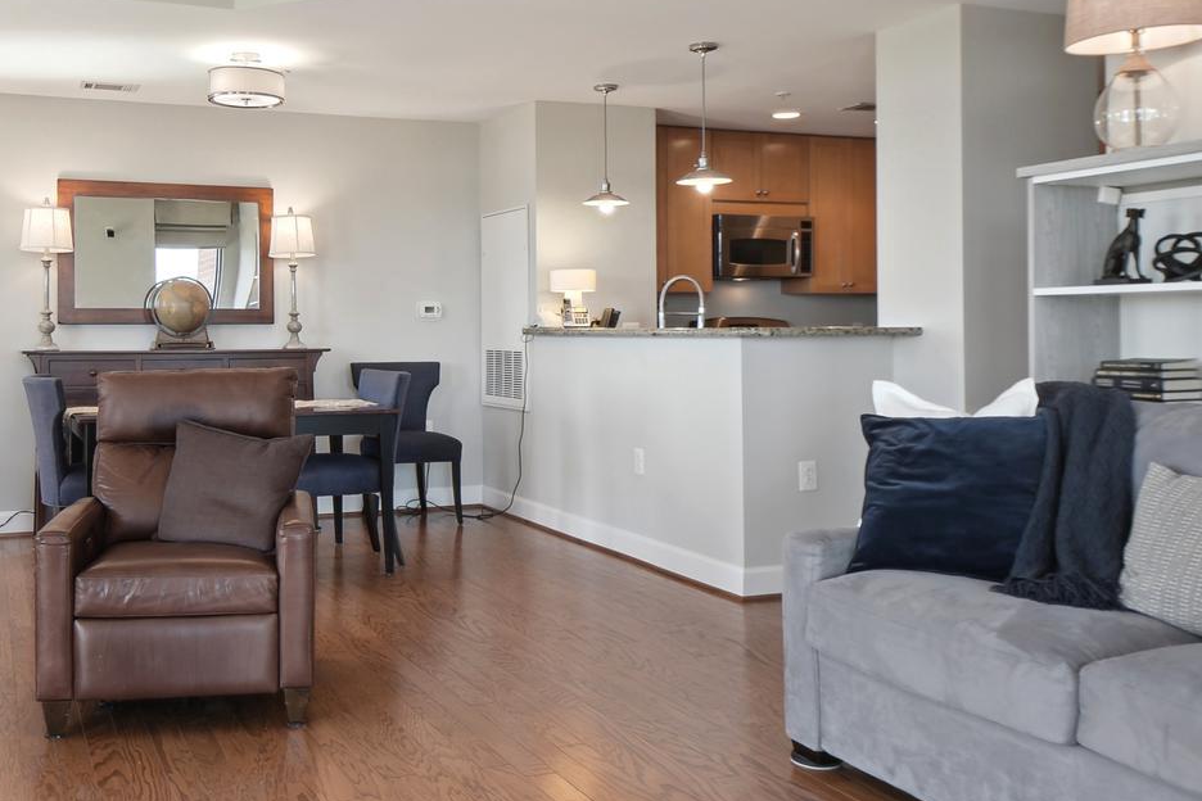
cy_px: 346
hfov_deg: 53.6
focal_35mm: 35
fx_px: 1169
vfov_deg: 37.8
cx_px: 421
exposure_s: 1/100
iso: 200
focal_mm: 16
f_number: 8
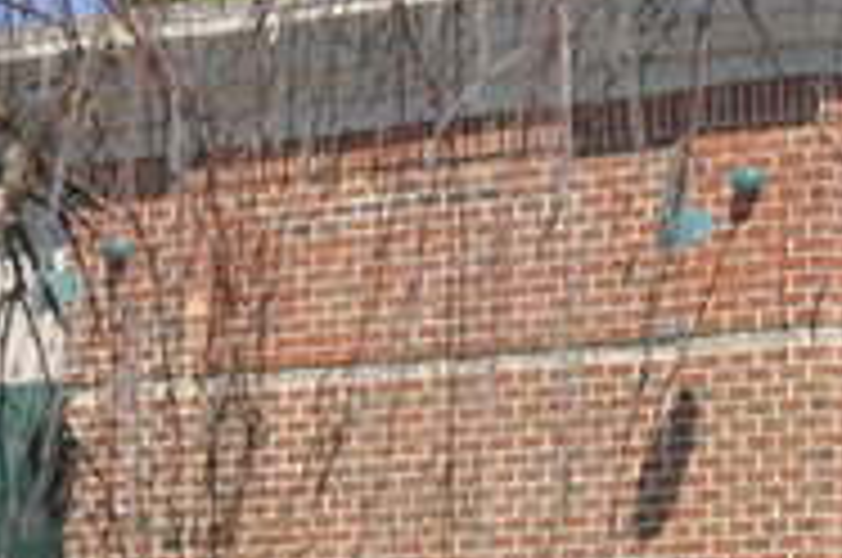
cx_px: -45
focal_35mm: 269
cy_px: 763
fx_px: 6281
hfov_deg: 7.6
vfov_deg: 5.1
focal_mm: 28
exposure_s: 1/160
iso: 200
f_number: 6.3
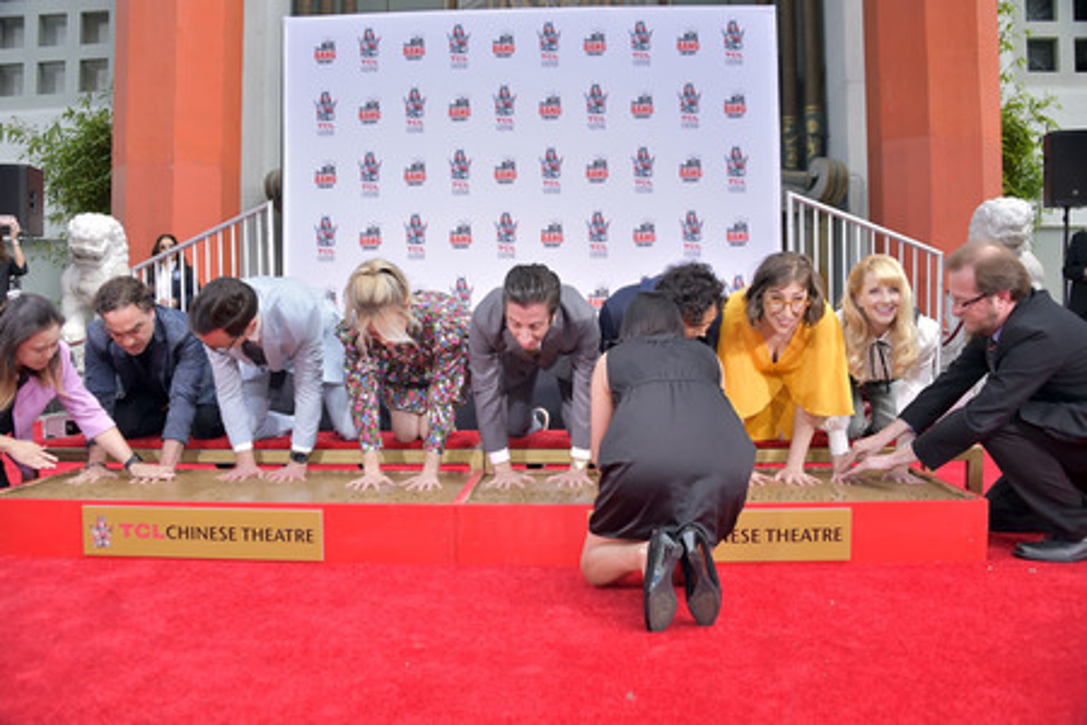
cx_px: 544
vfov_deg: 46.4
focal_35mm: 28
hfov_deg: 65.5
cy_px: 362
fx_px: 845
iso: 160
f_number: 3.5
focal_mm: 28
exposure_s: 1/250
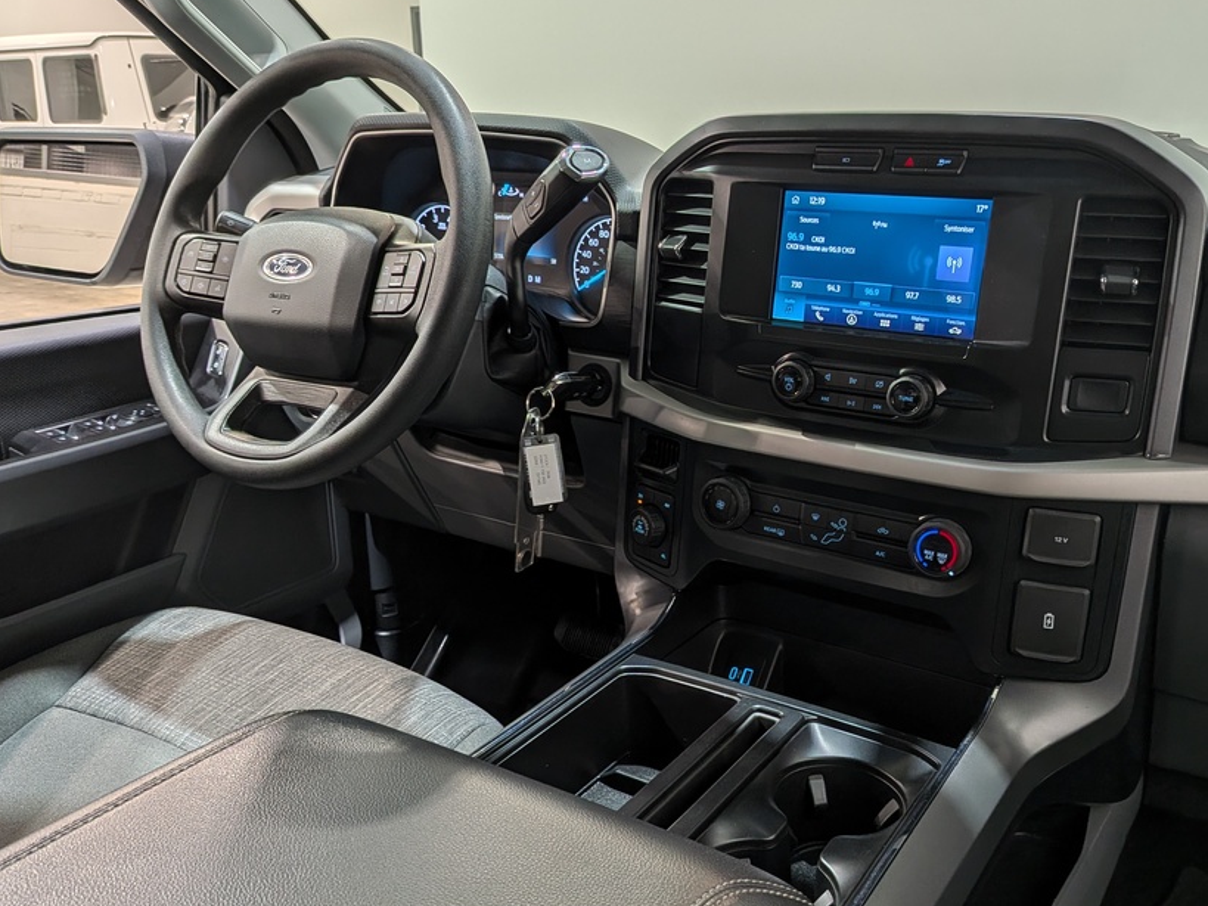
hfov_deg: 59.9
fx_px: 1047
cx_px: 658
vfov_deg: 46.8
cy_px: 474
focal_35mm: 30
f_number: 1.7
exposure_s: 1/131
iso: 29
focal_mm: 4.53
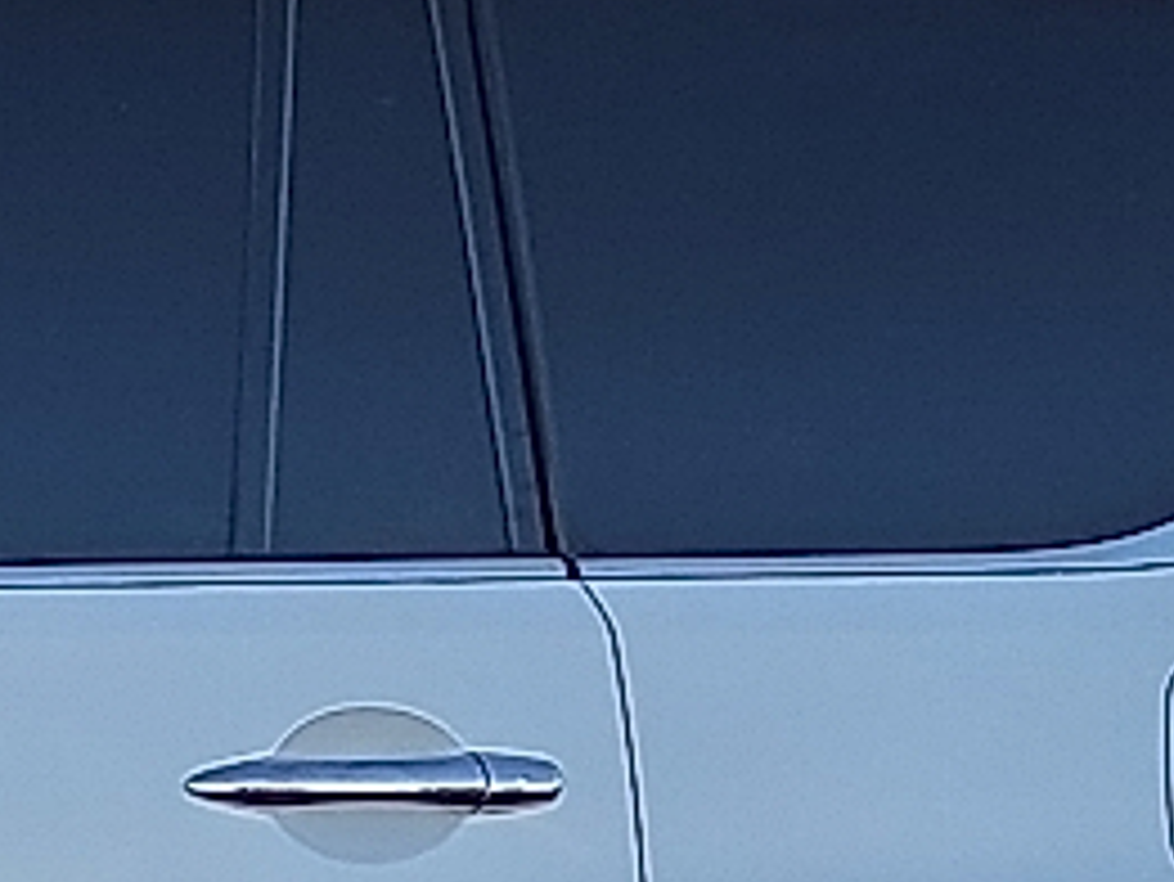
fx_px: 6650
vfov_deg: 7.5
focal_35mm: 196
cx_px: -922
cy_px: 1143
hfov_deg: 9.6
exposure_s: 1/909
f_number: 1.8
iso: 25
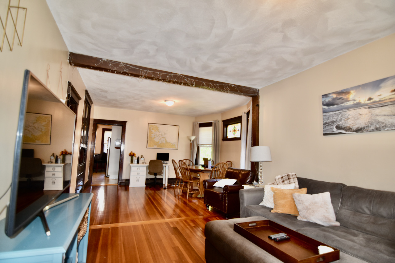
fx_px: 189
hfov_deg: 92.4
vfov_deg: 69.7
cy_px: 132
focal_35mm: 17
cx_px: 198
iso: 400
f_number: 2.8
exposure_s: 1/80
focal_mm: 11.5
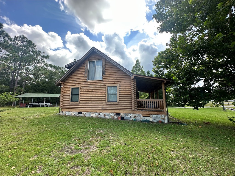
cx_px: 118
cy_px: 88
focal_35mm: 14
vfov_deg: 85.7
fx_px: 95
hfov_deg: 102.1
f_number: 2.2
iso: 40
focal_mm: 2.22
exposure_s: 1/550
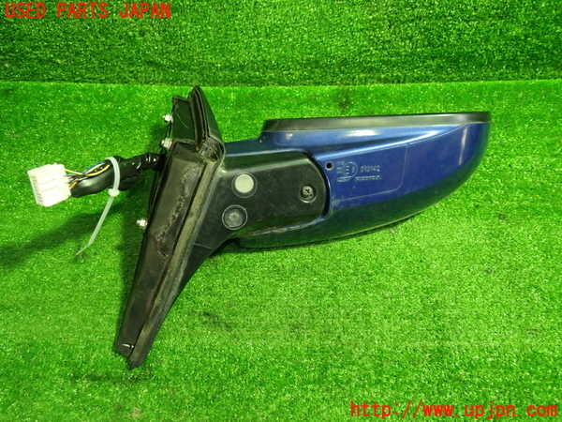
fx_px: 487
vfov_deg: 46.8
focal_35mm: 30
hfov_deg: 60.0
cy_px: 211
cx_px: 281
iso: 400
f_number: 2.3
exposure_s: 1/30
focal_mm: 5.4
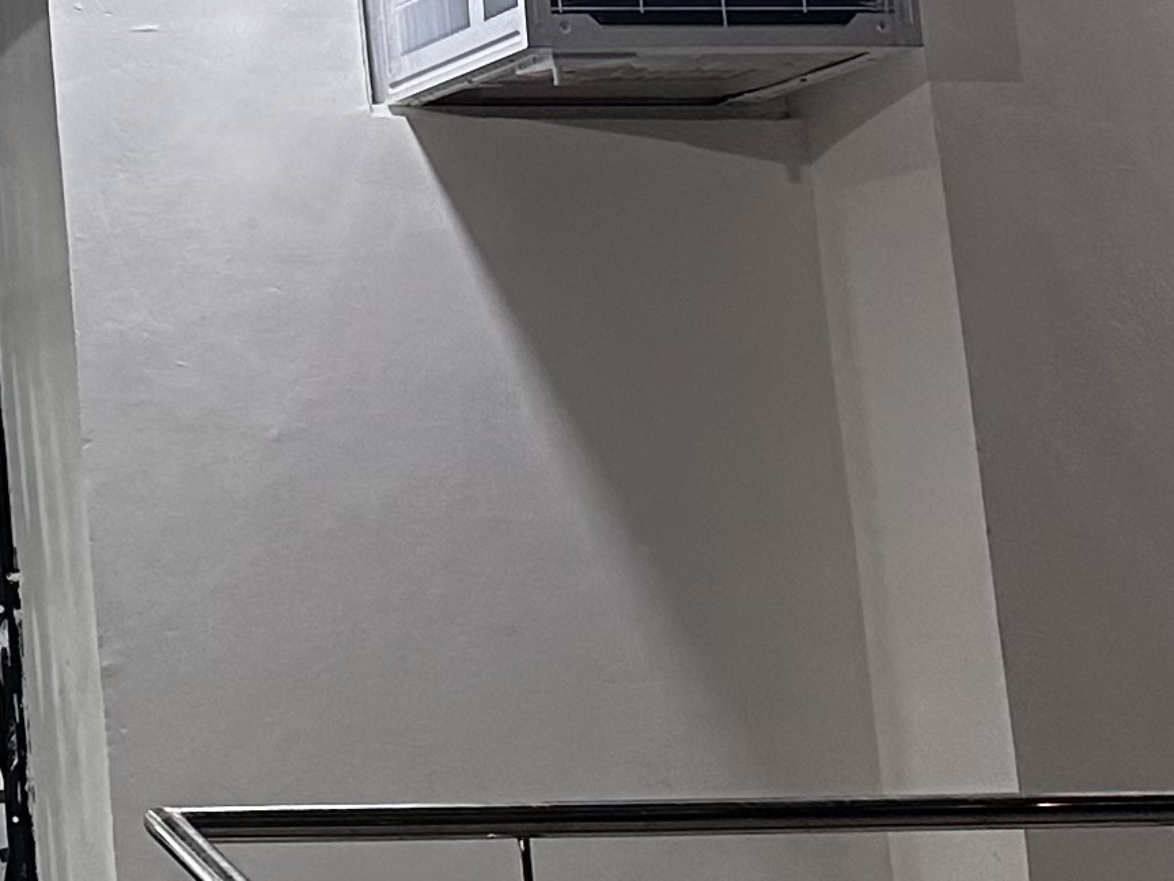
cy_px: -38
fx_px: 3798
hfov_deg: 15.6
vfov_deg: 13.0
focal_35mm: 112
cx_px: -787
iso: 200
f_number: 1.78
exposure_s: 1/100
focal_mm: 6.86
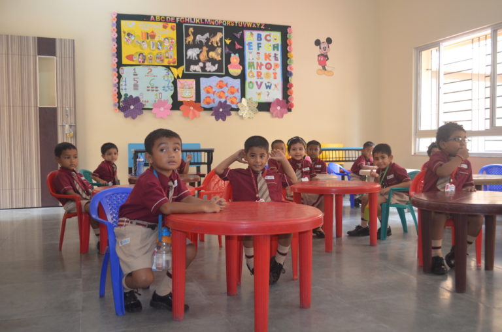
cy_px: 166
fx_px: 501
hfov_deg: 53.2
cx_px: 251
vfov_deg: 36.7
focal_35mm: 36
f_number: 4
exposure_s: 1/60
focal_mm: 24
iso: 1000
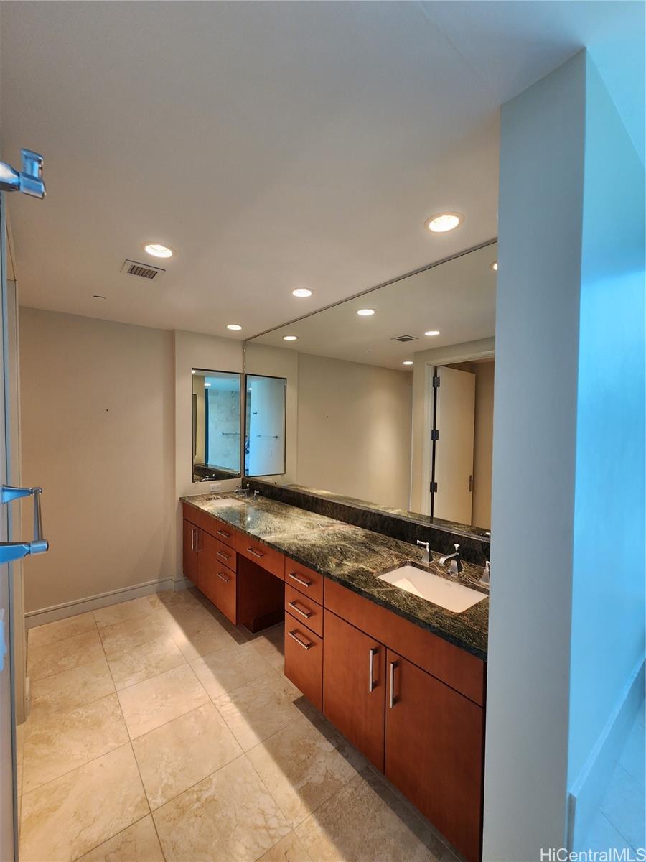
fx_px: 323
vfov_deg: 106.2
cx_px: 323
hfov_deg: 89.9
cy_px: 431
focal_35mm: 13
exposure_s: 1/60
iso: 125
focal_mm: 2.2
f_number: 2.2
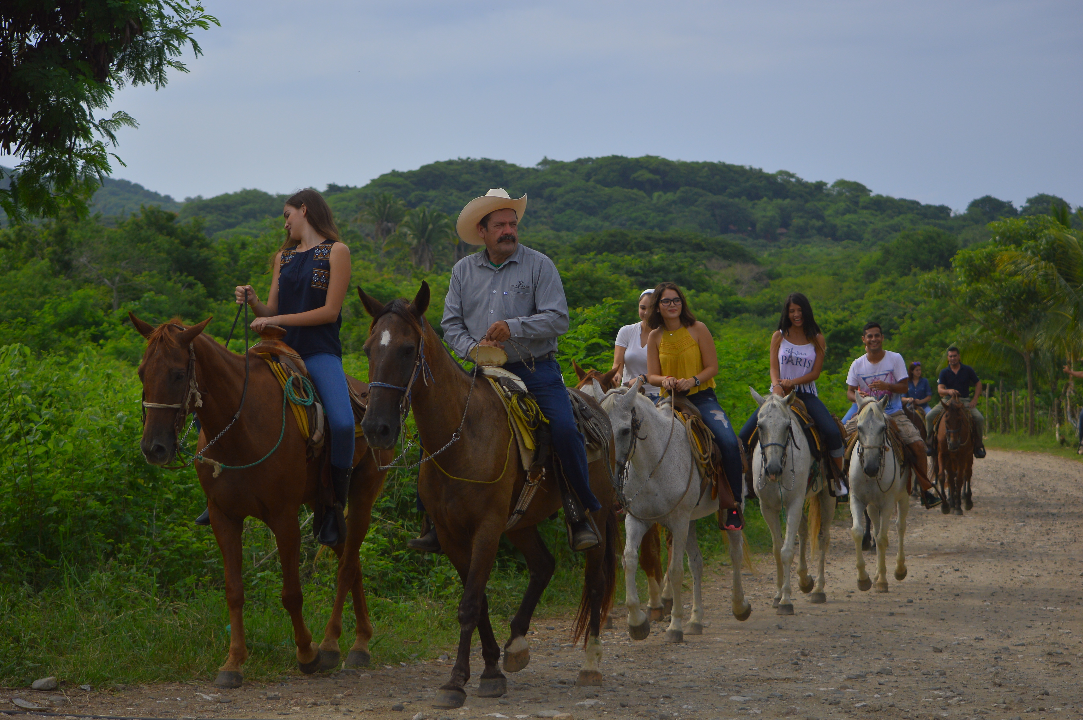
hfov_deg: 24.6
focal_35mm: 82
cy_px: 360
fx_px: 2480
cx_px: 542
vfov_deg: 16.5
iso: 200
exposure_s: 1/2500
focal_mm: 55
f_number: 4.5
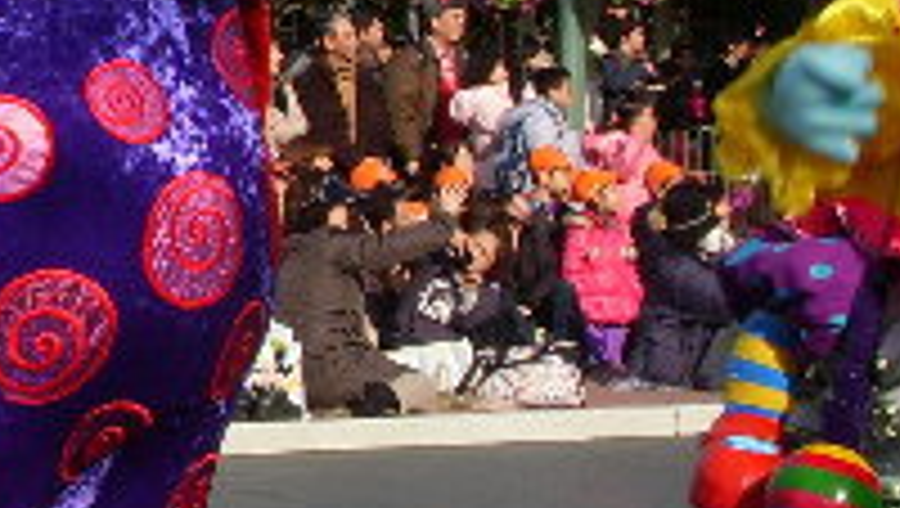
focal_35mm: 124
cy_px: 40
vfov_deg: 9.8
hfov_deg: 16.8
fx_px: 2962
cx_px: -72
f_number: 6.6
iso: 100
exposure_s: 1/320
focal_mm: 6.3
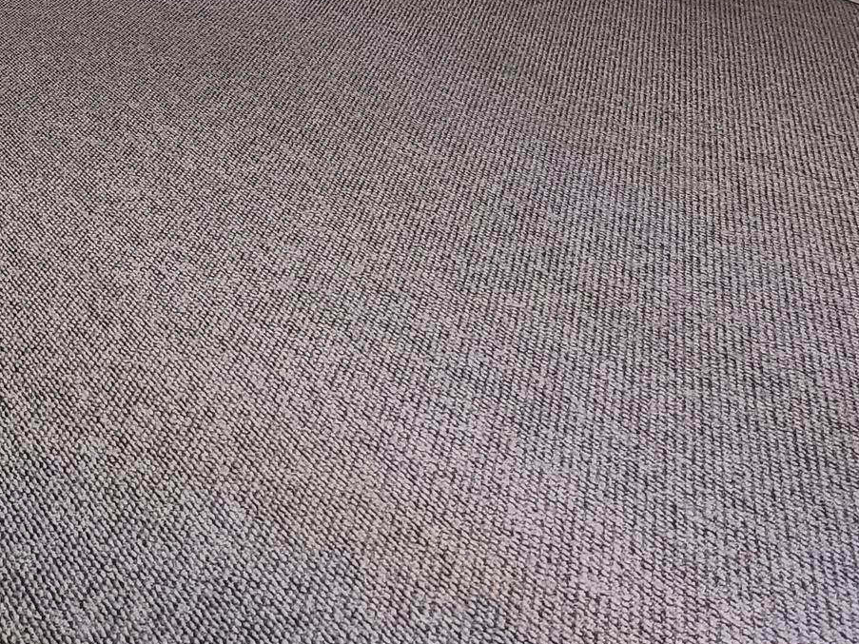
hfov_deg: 31.0
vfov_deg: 23.6
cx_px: 61
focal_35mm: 59
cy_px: -28
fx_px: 1464
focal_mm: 5.4
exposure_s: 1/24
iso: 640
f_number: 1.8
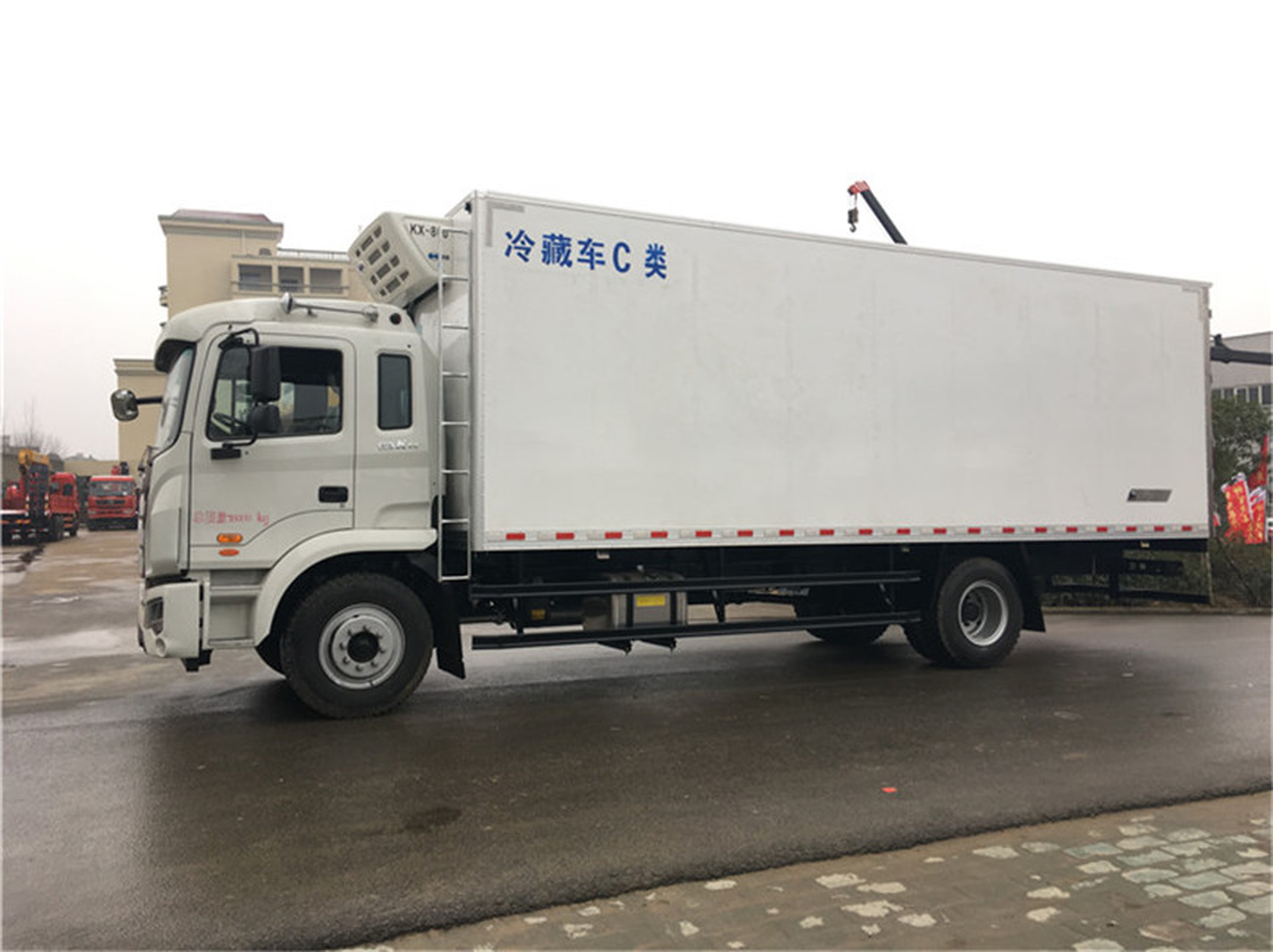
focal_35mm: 29
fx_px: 1066
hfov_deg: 61.7
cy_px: 476
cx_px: 636
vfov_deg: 48.2
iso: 25
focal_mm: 4.15
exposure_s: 1/50
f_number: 2.2
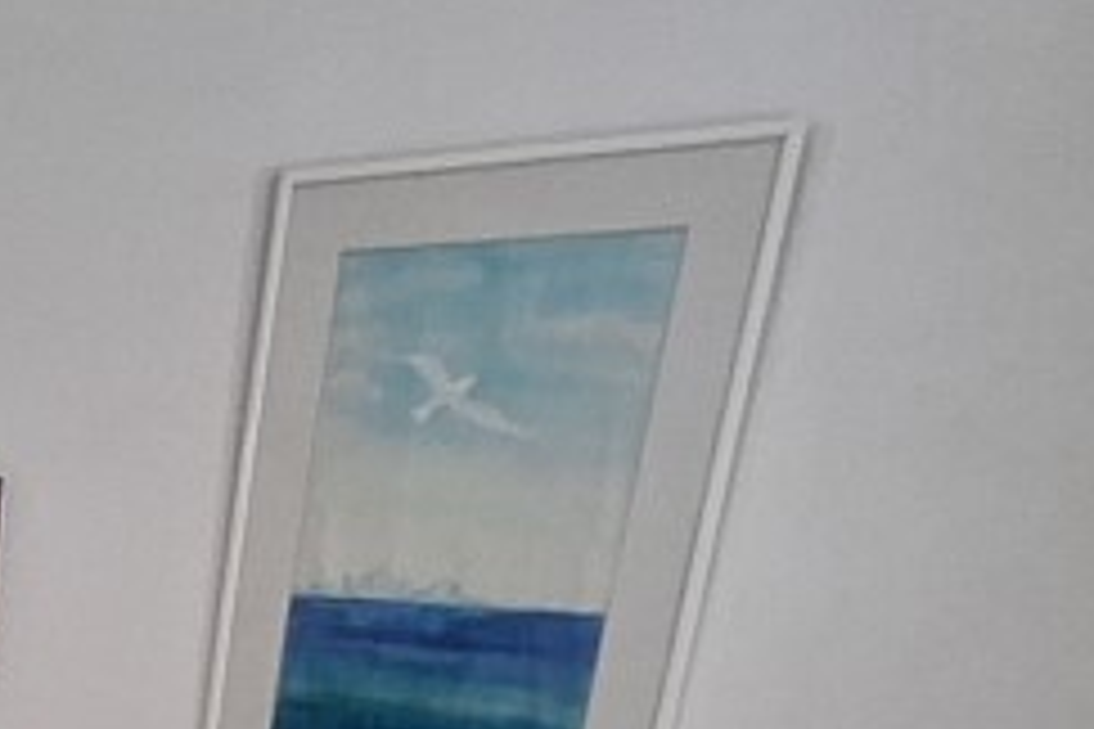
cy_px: 1166
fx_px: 1732
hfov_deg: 28.9
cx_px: -311
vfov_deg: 19.8
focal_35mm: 57
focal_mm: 1.74
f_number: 2.2
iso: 400
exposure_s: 1/25
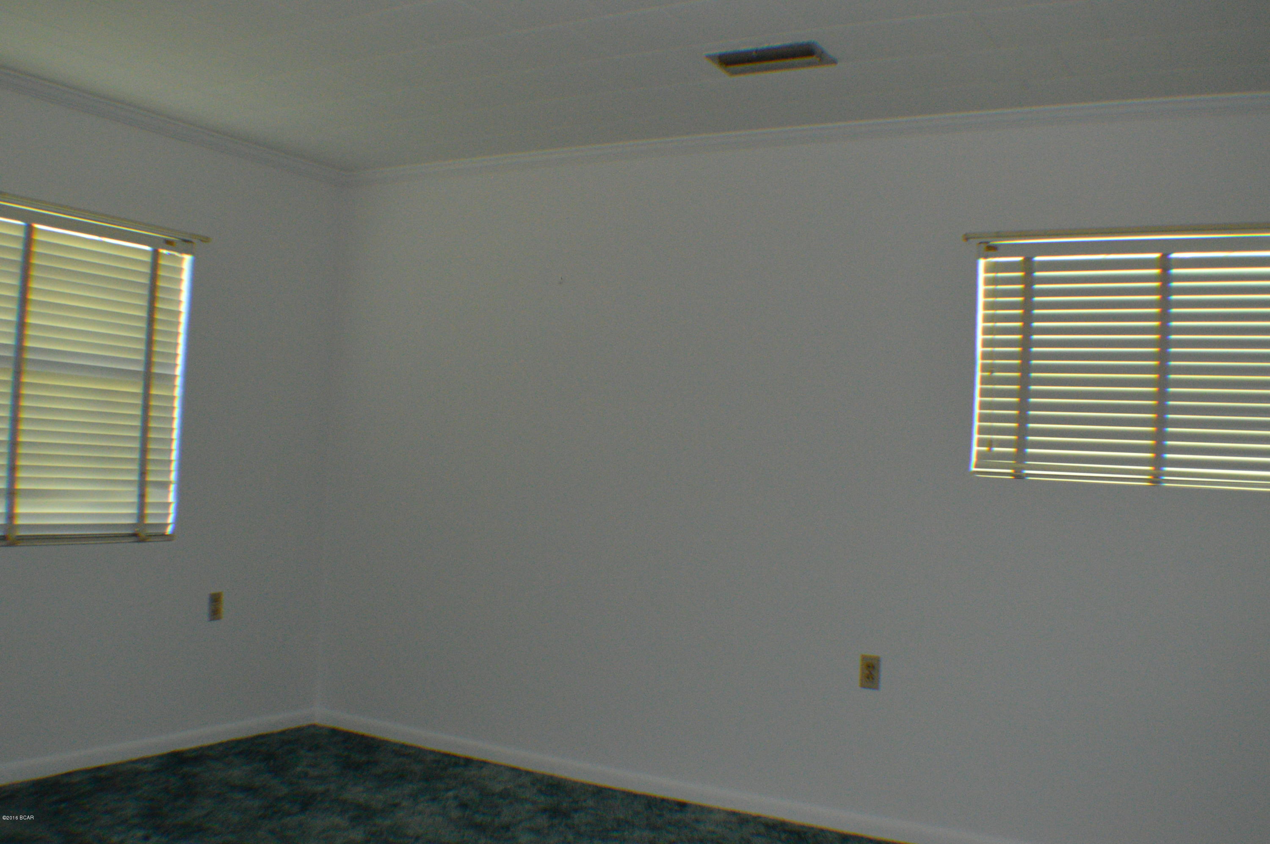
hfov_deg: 46.4
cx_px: 635
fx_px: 1480
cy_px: 422
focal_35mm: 42
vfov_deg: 31.8
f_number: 4.5
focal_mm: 28
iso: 2500
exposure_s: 1/60
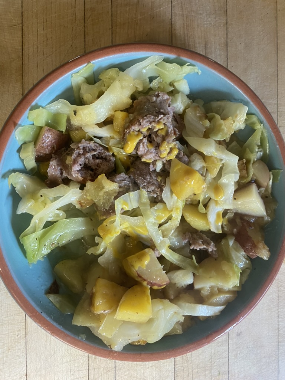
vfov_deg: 67.3
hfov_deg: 53.1
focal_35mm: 26
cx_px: 142
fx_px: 285
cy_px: 190
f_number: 1.8
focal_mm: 4.25
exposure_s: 1/60
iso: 200
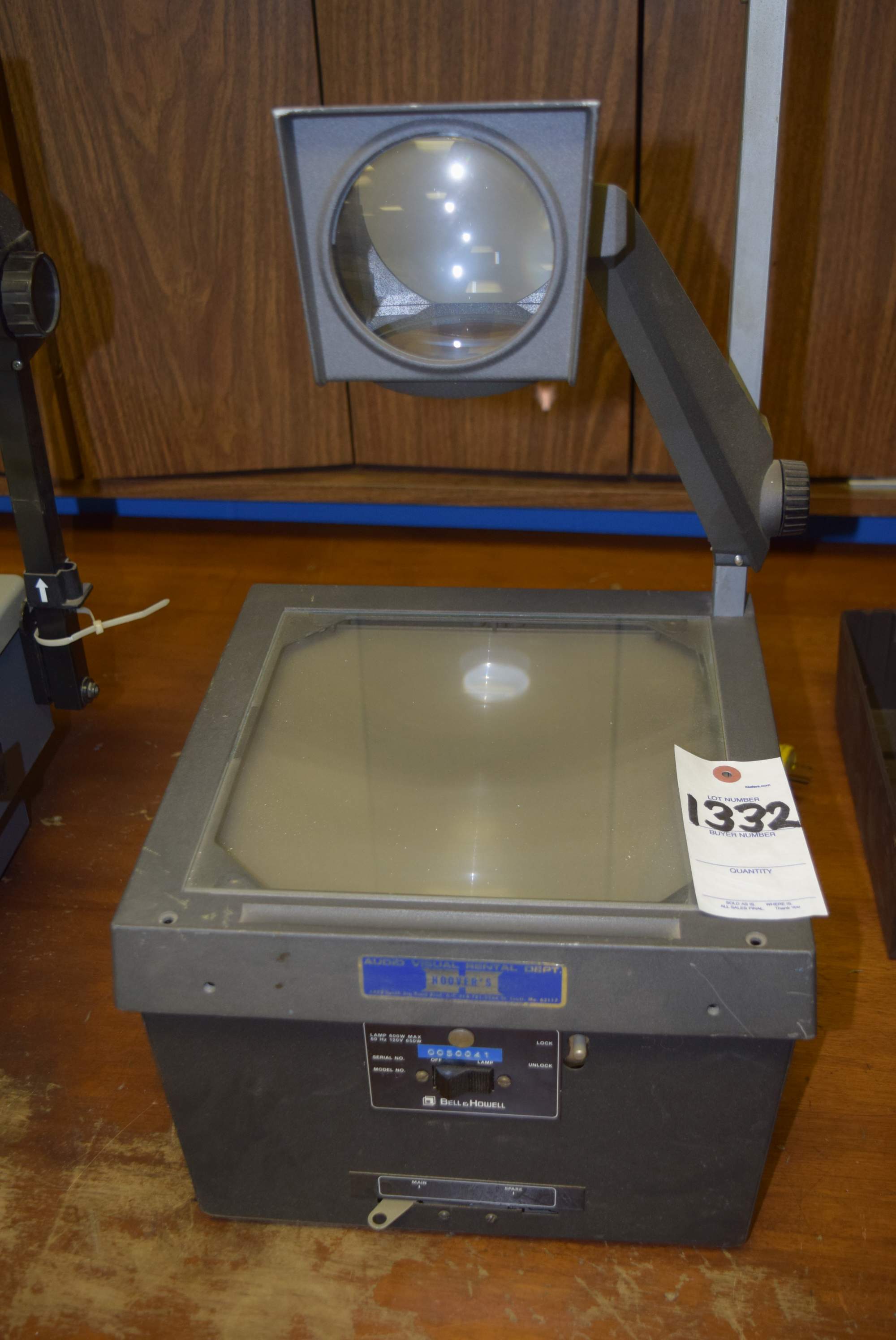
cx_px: 448
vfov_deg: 49.5
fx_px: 1453
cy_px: 670
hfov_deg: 34.3
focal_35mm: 39
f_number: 4.2
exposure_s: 1/80
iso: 800
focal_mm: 26
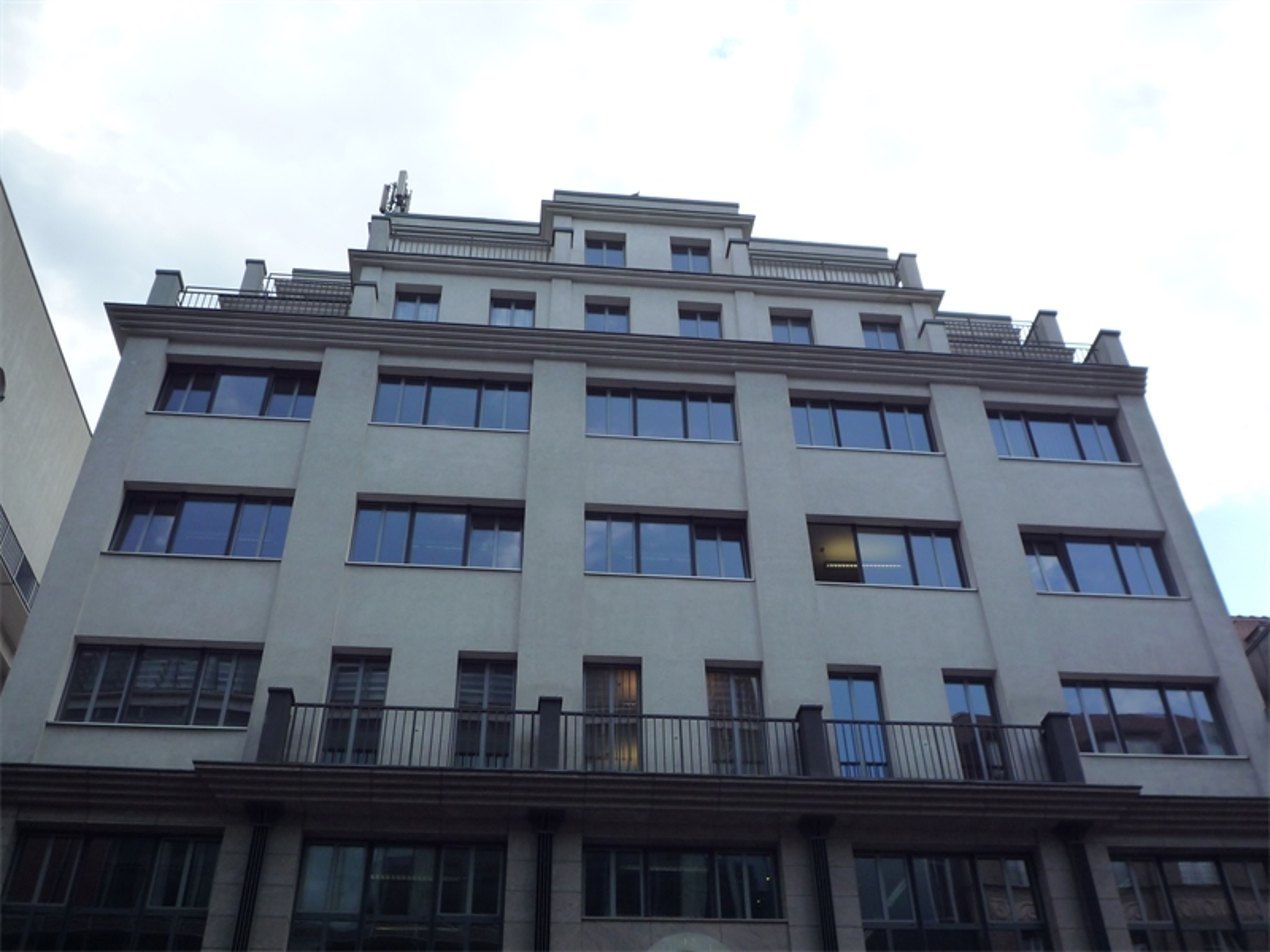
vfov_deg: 42.9
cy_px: 476
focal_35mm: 33
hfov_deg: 55.4
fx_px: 1211
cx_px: 635
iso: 160
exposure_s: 1/640
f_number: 4
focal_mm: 5.8
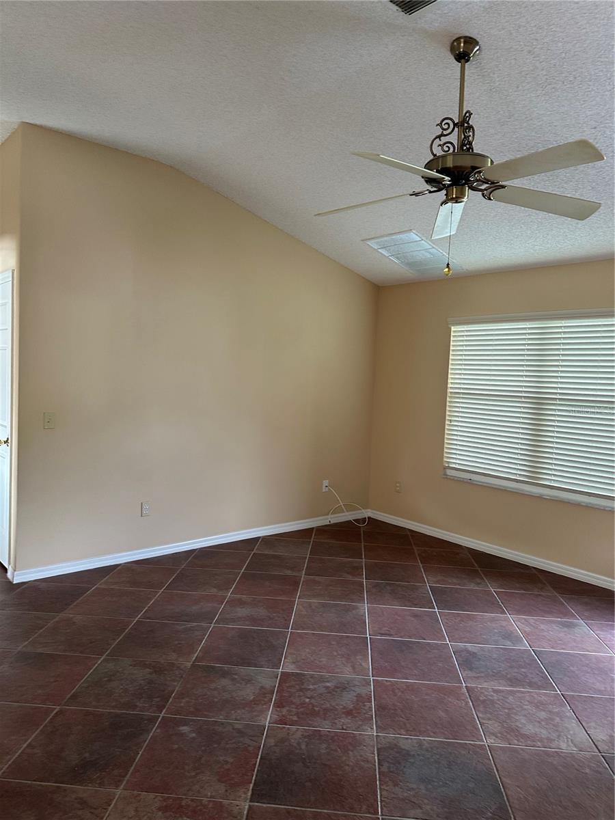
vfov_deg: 71.6
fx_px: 569
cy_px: 410
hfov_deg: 56.8
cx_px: 308
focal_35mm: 24
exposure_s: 1/61
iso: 250
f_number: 1.78
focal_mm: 6.86
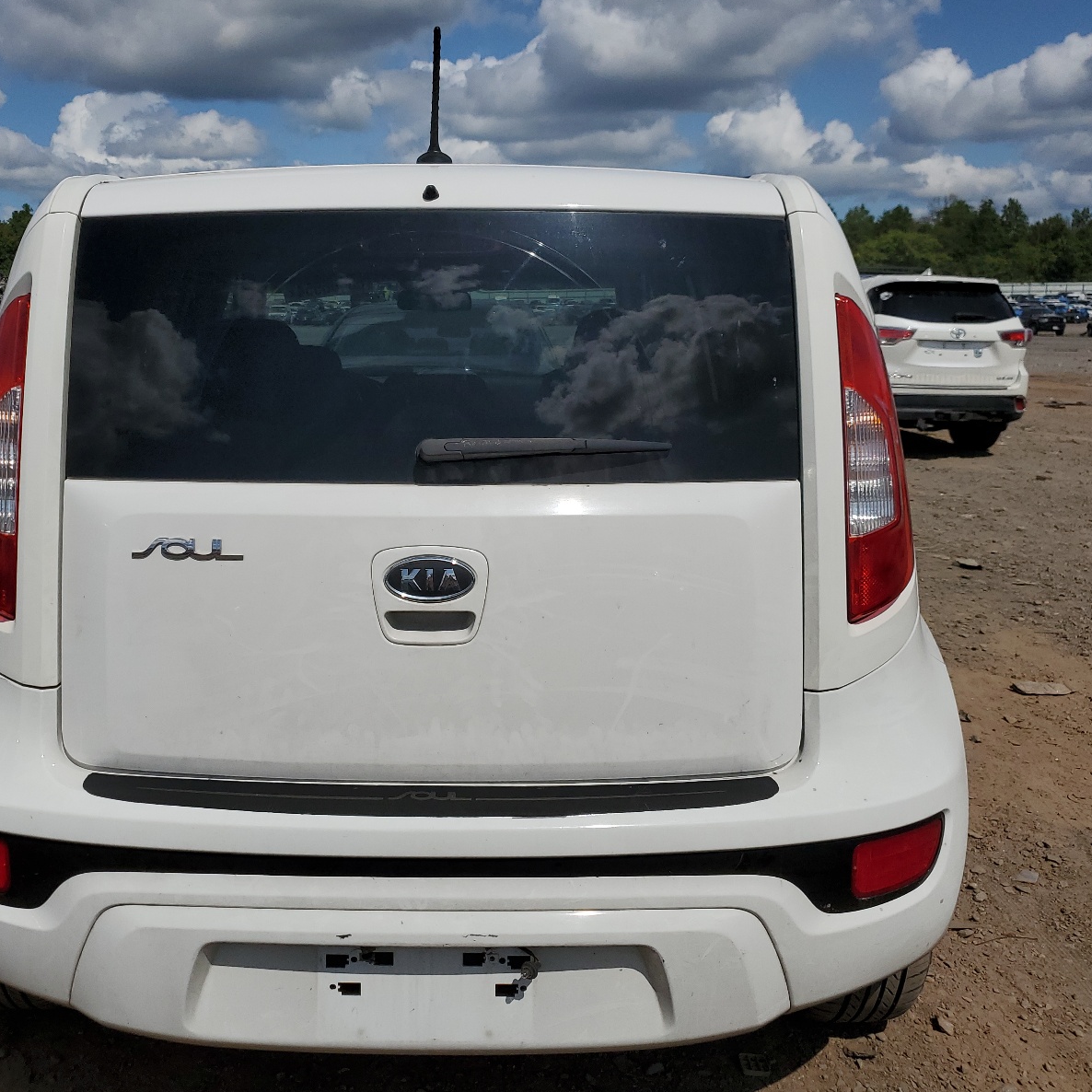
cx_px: 427
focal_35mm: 31
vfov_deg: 52.5
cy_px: 541
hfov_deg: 52.1
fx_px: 1106
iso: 51
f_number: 1.5
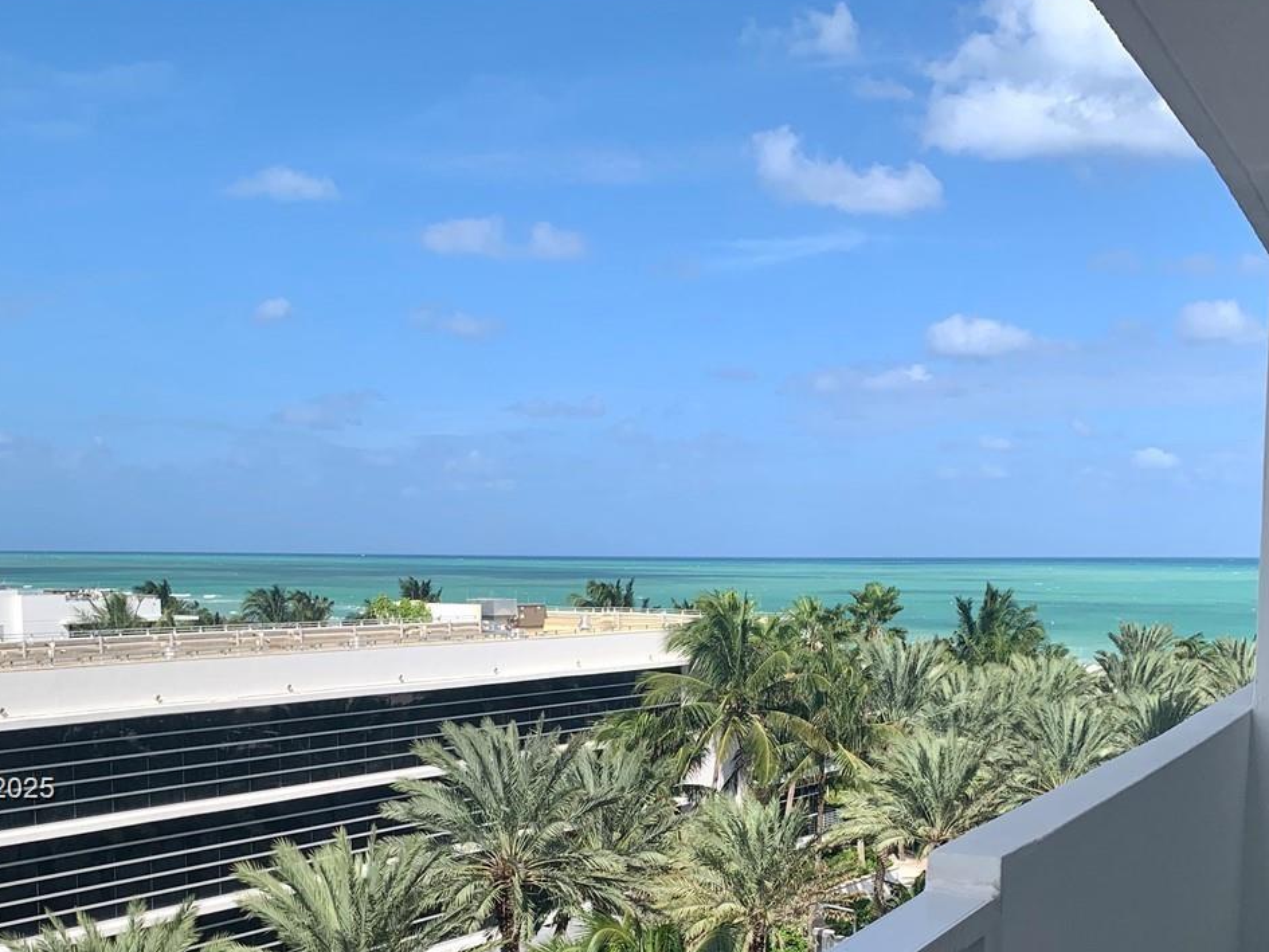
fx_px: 1613
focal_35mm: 44
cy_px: 791
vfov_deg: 31.8
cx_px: 700
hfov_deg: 42.9
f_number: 1.8
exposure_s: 1/2481
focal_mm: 4.25
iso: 25
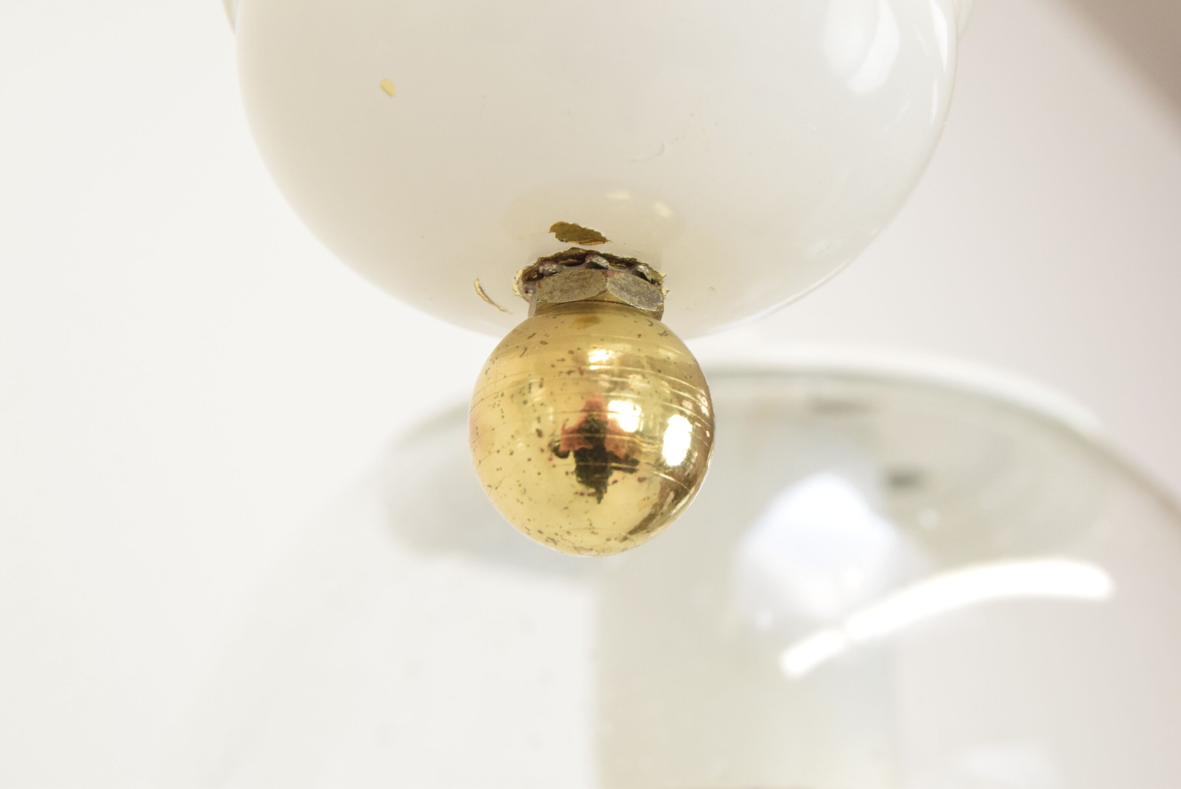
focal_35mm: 63
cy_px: 394
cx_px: 590
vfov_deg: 21.6
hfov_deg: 31.9
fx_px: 2068
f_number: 11
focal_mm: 42
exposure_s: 1/100
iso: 1600
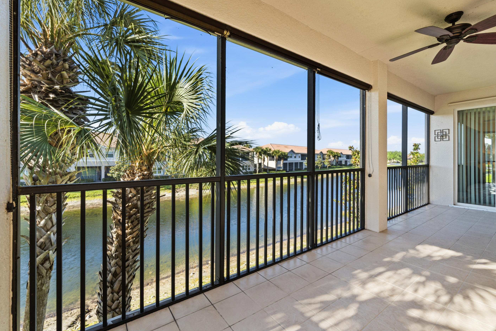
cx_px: 261
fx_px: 207
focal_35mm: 15
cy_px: 161
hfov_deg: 100.3
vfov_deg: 77.3
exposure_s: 1/40
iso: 250
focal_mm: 14
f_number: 9
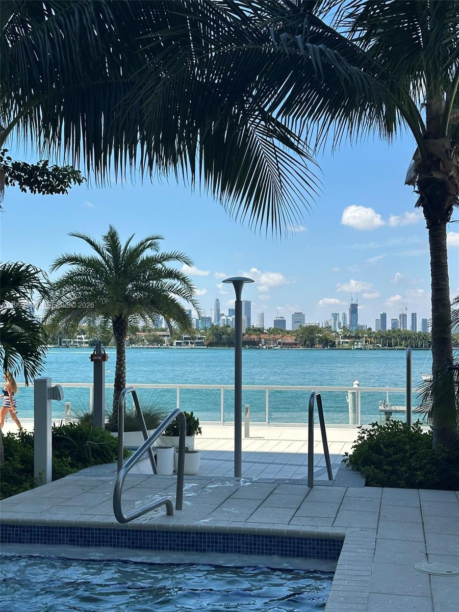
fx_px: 849
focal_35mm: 48
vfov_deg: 39.7
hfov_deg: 30.3
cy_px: 306
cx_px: 230
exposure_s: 1/4184
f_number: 1.78
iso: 64
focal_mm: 6.86
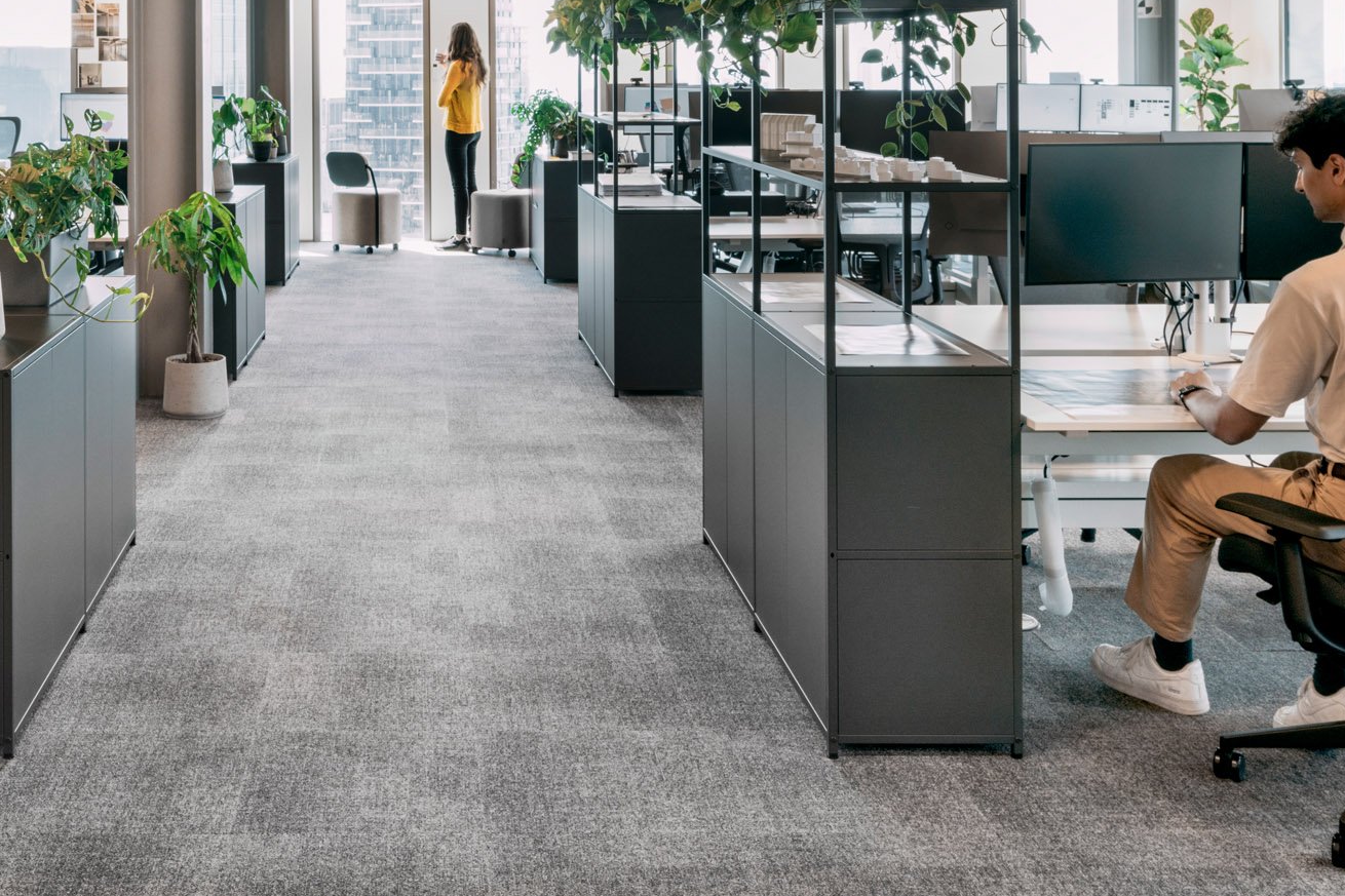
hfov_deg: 45.5
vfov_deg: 30.1
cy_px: 43
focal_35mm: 42
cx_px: 413
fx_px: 1569
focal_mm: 22
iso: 200
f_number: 11
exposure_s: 1/8
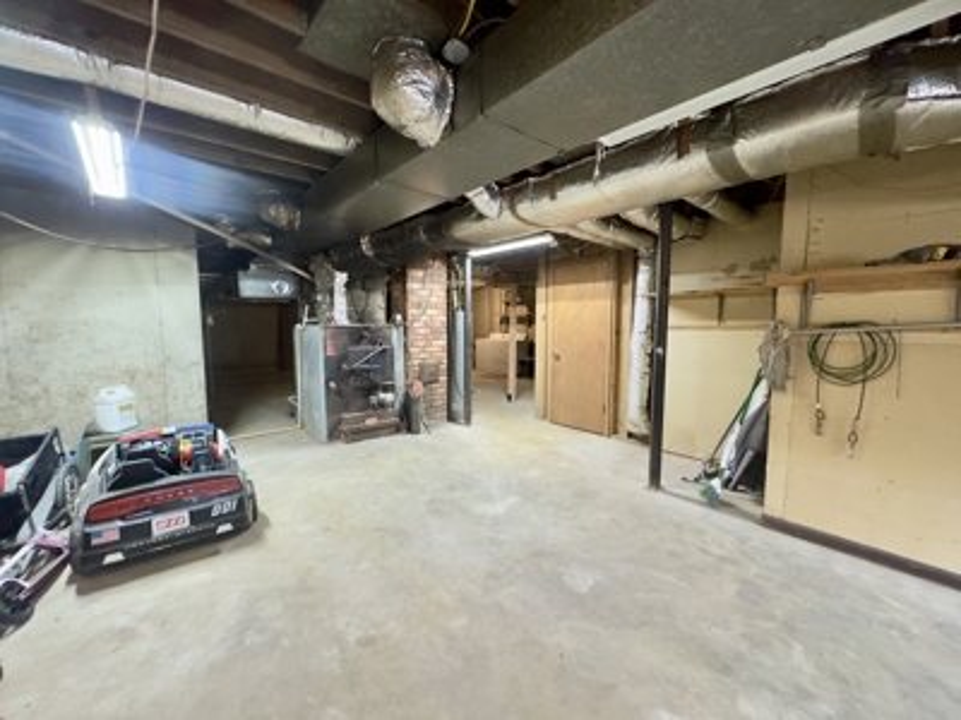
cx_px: 480
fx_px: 389
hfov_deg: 102.1
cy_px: 360
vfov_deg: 85.7
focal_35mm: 14
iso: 1000
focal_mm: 2.22
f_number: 2.2
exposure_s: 1/40
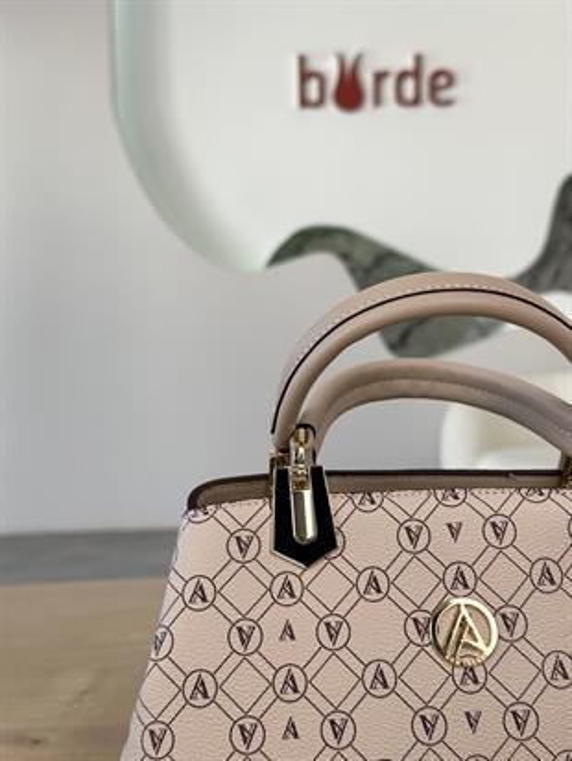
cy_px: 380
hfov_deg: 30.3
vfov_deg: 39.6
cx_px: 286
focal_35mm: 48
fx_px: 1057
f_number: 1.78
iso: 64
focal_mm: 6.86
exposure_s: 1/318
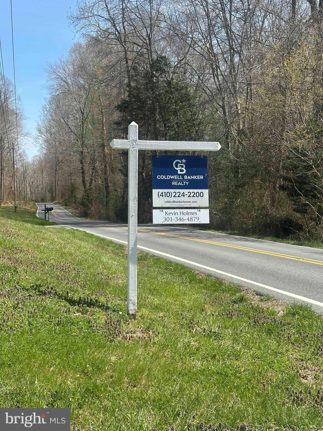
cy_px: 216
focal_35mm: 48
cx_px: 162
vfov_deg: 39.7
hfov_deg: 30.3
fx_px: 597
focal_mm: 6.86
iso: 64
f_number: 1.78
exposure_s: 1/2532
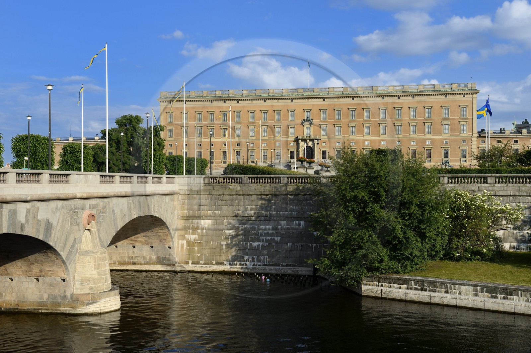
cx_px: 266
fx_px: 648
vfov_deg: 30.5
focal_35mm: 44
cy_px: 176
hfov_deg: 44.5
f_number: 10
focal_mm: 44
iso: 200
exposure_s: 1/250
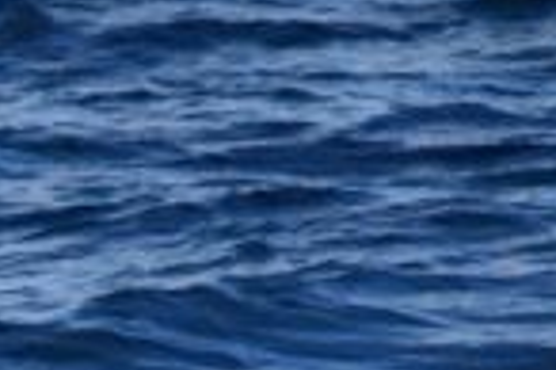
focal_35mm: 3292
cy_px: 685
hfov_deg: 0.6
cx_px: -434
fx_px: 50786
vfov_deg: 0.4
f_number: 6.3
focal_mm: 600
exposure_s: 1/8000
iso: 1800
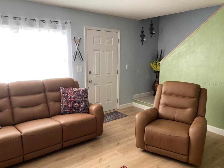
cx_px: 112
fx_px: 181
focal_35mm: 28
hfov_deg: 63.4
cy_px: 84
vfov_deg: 49.7
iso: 160
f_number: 1.8
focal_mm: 3.99
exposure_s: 1/60
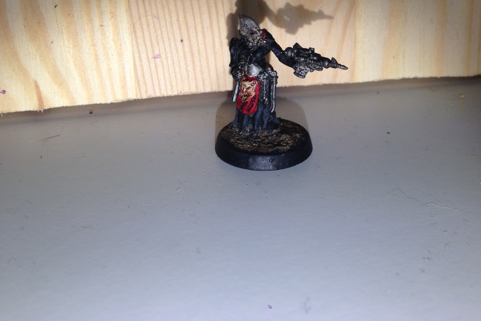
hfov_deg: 47.2
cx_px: 287
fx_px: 548
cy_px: 109
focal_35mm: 41
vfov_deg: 32.4
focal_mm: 4.12
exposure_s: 1/120
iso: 50
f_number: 2.4
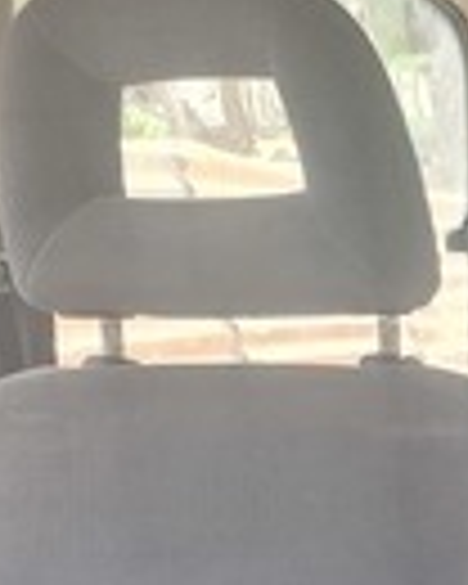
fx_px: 1801
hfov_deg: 12.7
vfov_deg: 15.8
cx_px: 968
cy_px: 1044
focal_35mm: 104
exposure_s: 1/100
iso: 64
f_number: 1.8
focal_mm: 5.54
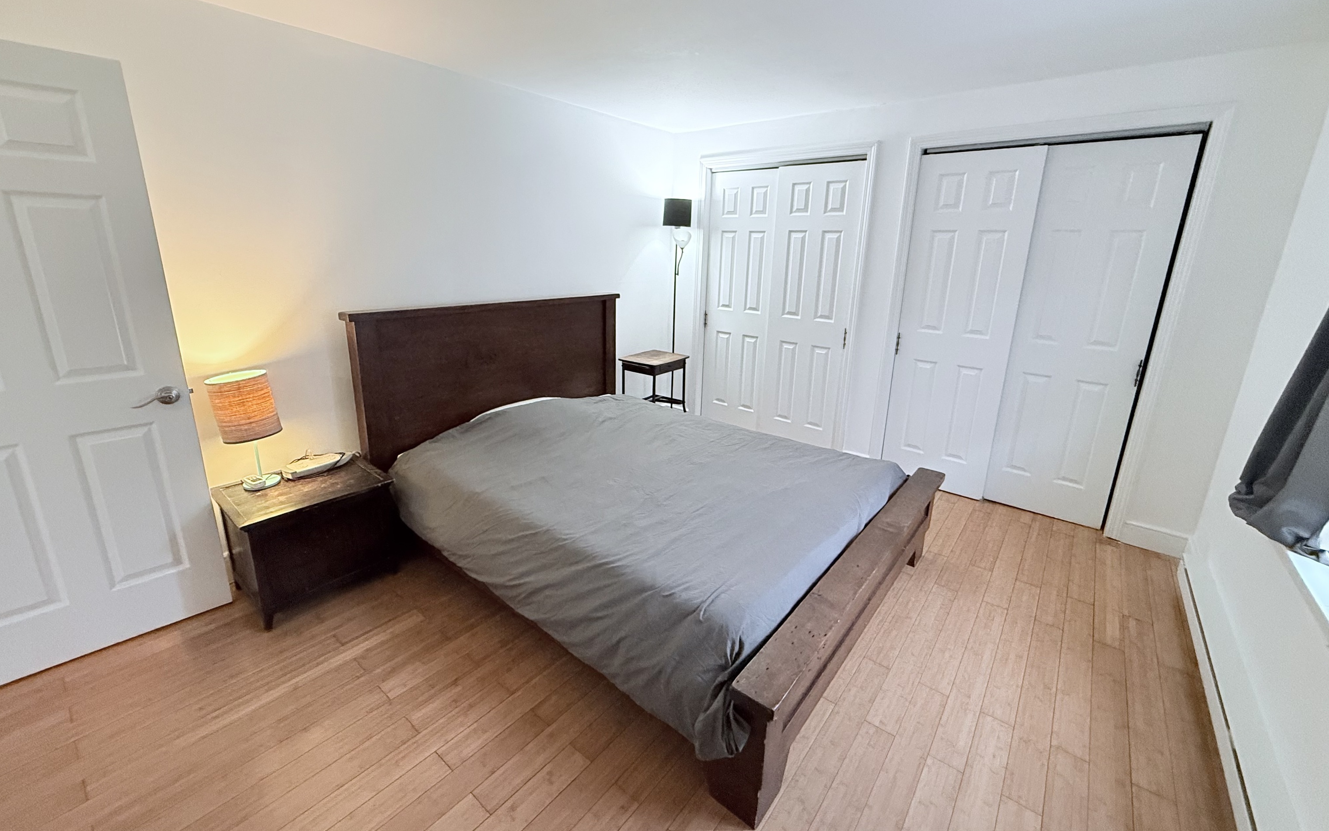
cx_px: 661
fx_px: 543
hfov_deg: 101.5
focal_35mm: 15
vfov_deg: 74.7
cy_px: 382
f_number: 2.2
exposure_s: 1/60
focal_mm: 2.22
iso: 500
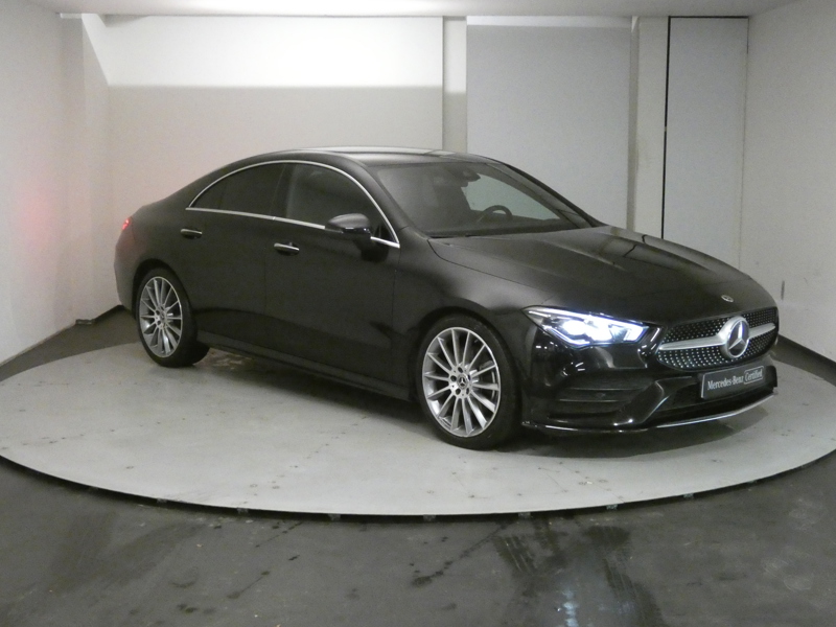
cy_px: 314
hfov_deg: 41.2
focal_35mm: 46
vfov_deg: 31.5
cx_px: 418
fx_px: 1111
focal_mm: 8.2
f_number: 3.8
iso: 2500
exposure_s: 1/125
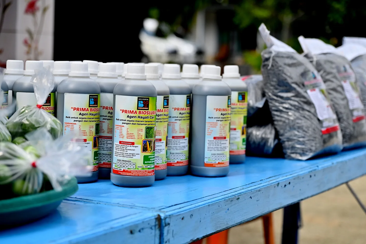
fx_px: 721
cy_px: 122
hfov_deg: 28.5
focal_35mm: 71
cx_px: 183
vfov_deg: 19.2
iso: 800
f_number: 4
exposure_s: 1/8000
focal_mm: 71
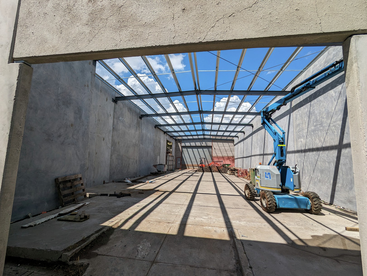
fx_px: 170
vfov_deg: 78.3
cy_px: 138
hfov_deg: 94.4
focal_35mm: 16
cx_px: 184
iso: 45
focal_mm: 2.35
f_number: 2.2
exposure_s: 1/2915
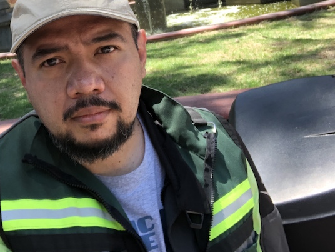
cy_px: 36
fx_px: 591
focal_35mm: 61
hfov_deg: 30.8
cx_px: 65
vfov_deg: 23.6
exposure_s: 1/120
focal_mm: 2.87
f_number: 2.2
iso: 32
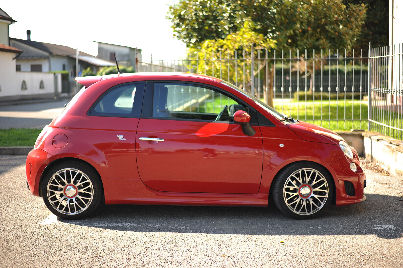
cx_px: 202
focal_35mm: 50
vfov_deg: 27.0
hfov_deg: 39.6
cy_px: 134
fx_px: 559
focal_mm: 50
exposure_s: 1/1000
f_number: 1.8
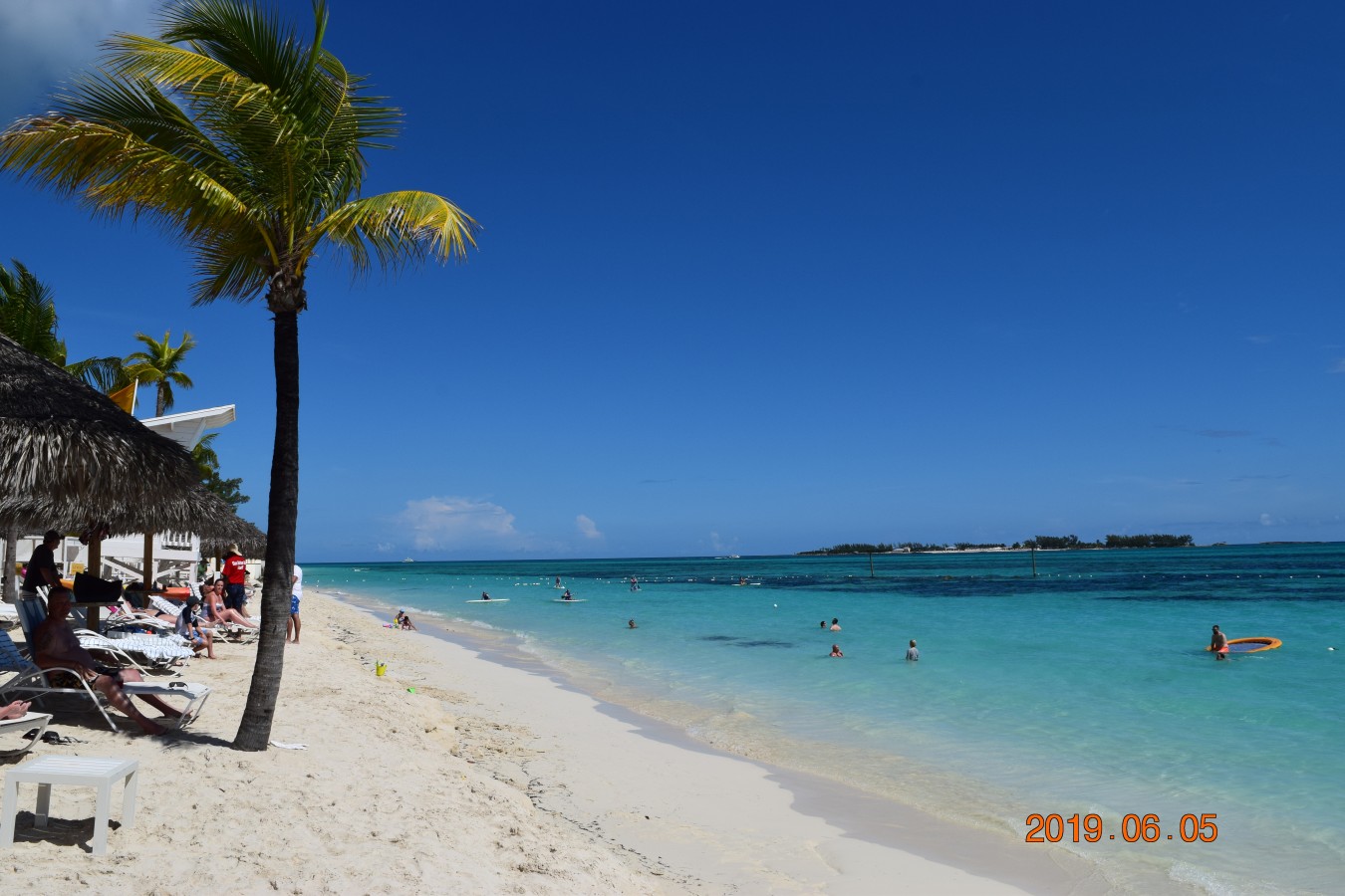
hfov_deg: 67.4
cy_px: 448
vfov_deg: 47.9
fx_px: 1009
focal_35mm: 27
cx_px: 672
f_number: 11
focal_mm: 18
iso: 200
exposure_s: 1/640
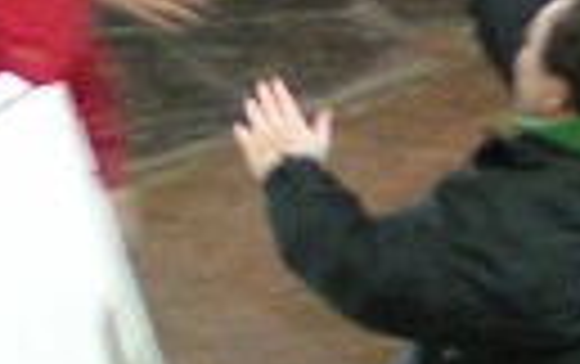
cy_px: -351
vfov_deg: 2.4
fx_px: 8531
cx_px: 809
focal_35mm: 539
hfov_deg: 3.9
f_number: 3.2
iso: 200
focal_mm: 12.6
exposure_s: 1/15
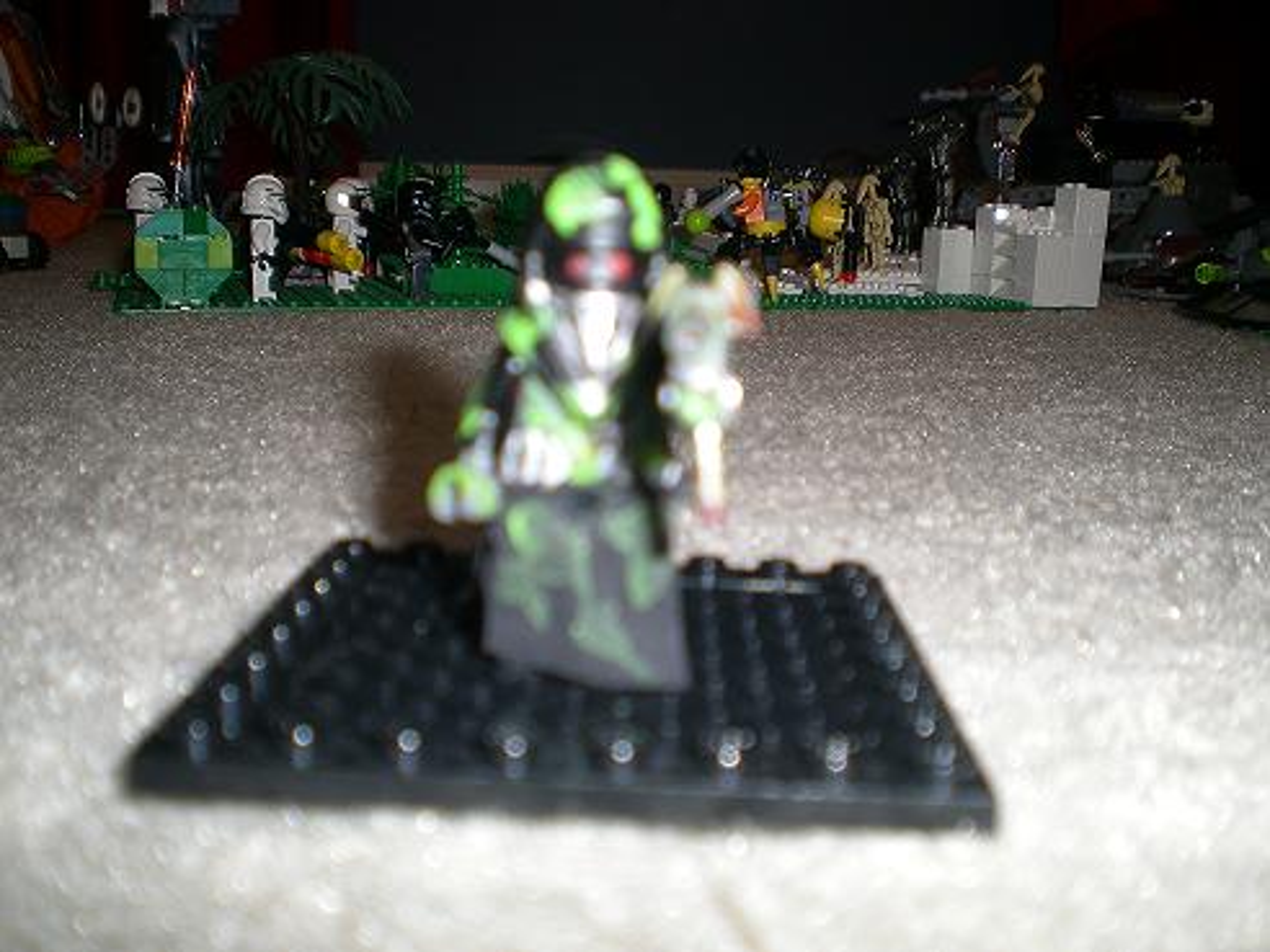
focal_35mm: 38
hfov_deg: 49.0
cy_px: 476
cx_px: 635
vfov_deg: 37.7
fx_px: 1394
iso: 50
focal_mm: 6.3
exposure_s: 1/30
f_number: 3.1
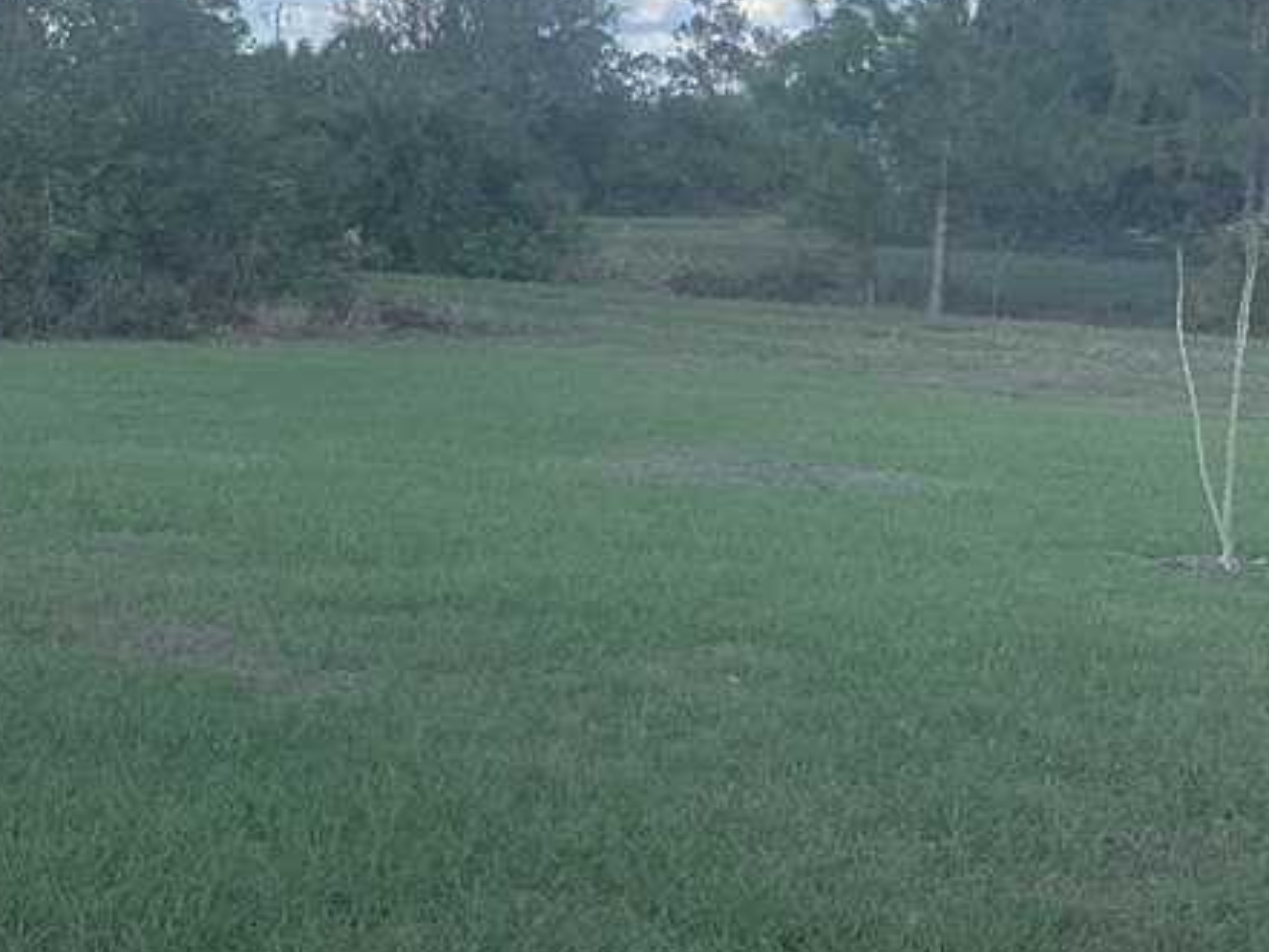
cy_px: 279
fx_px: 2640
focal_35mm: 72
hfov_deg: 27.0
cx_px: 509
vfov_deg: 20.3
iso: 25
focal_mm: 3.3
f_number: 2.4
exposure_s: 1/668
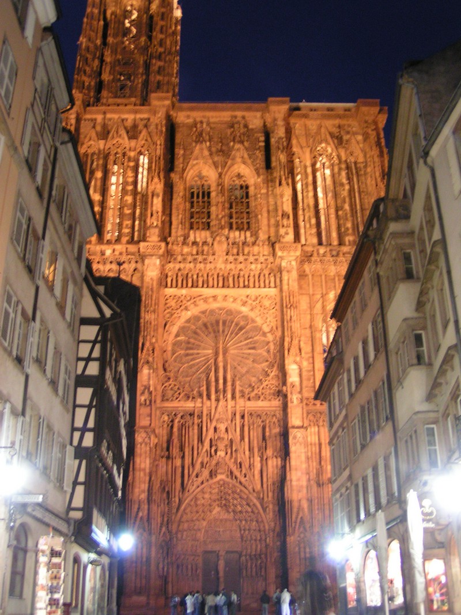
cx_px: 230
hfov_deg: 37.7
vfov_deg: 49.0
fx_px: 675
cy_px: 308
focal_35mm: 38
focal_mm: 5.8
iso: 200
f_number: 2.8
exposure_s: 1/1.6
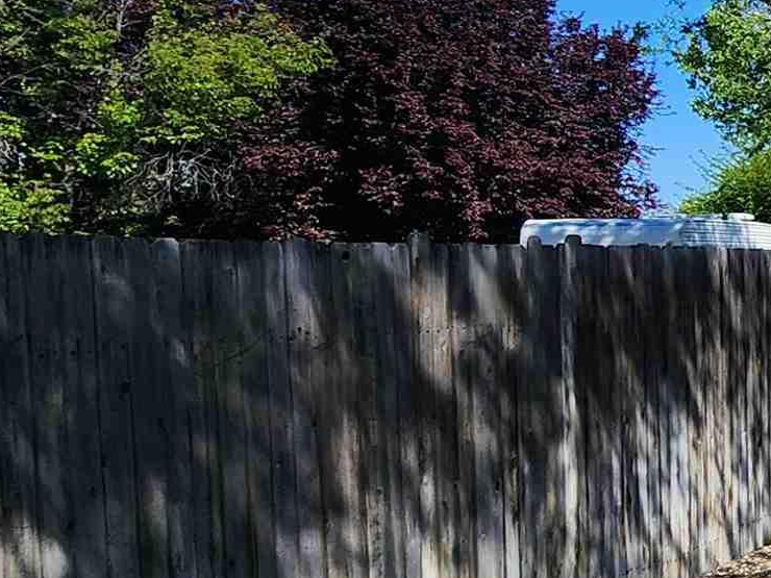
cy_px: 326
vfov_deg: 27.0
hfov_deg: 19.9
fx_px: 1203
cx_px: 1511
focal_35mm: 54
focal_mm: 2.2
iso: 50
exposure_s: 1/2259
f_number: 2.2
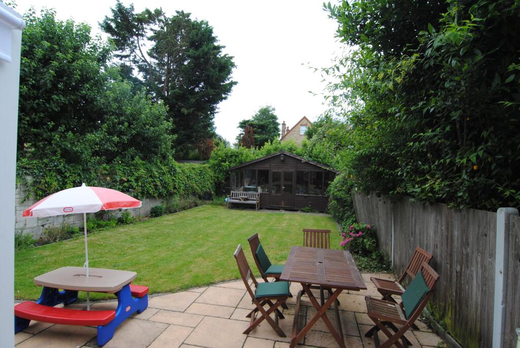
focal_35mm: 18
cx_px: 260
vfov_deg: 67.5
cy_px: 174
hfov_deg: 89.9
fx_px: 260
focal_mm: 12
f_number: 9
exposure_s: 1/320
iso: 400
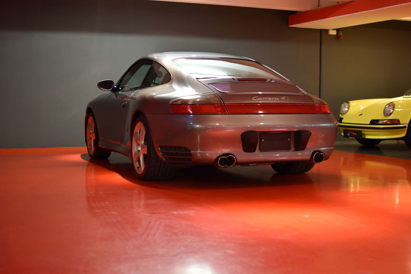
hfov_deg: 37.9
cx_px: 206
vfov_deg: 25.8
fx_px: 599
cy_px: 137
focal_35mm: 52
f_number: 2.5
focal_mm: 35
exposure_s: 1/60
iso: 800
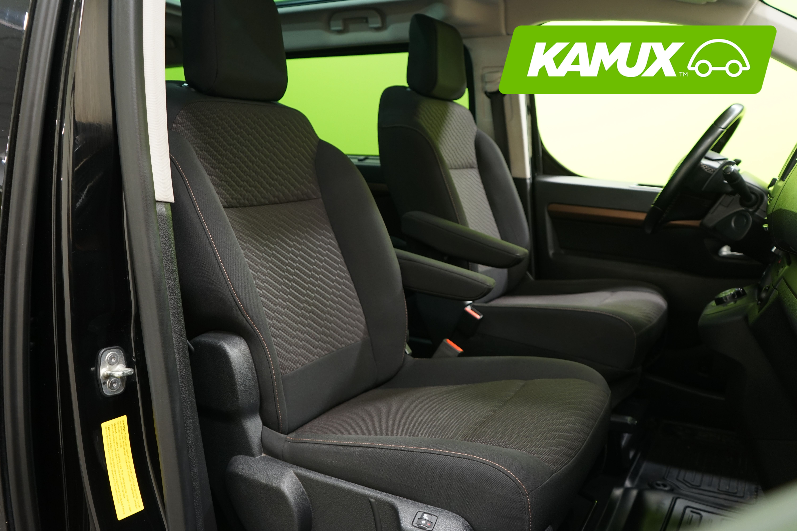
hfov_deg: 65.5
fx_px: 620
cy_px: 266
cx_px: 398
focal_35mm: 28
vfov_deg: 46.4
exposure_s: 1/20
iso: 640
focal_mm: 28
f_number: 4.5
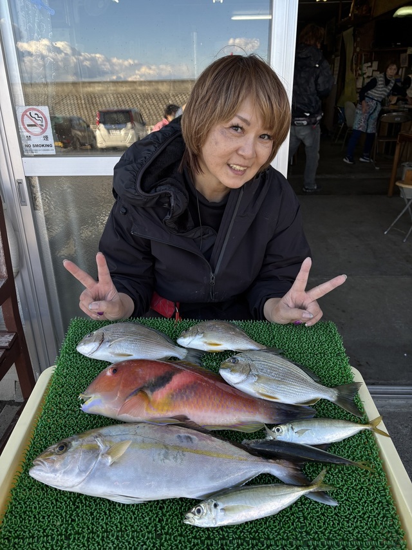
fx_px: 413
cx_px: 206
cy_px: 275
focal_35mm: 26
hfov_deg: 53.0
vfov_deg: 67.3
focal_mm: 5.96
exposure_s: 1/377
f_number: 1.6
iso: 50
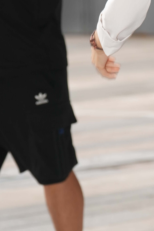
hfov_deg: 4.2
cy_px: 76
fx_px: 2073
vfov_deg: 6.4
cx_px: 213
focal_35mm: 323
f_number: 4
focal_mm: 90
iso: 250
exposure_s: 1/200
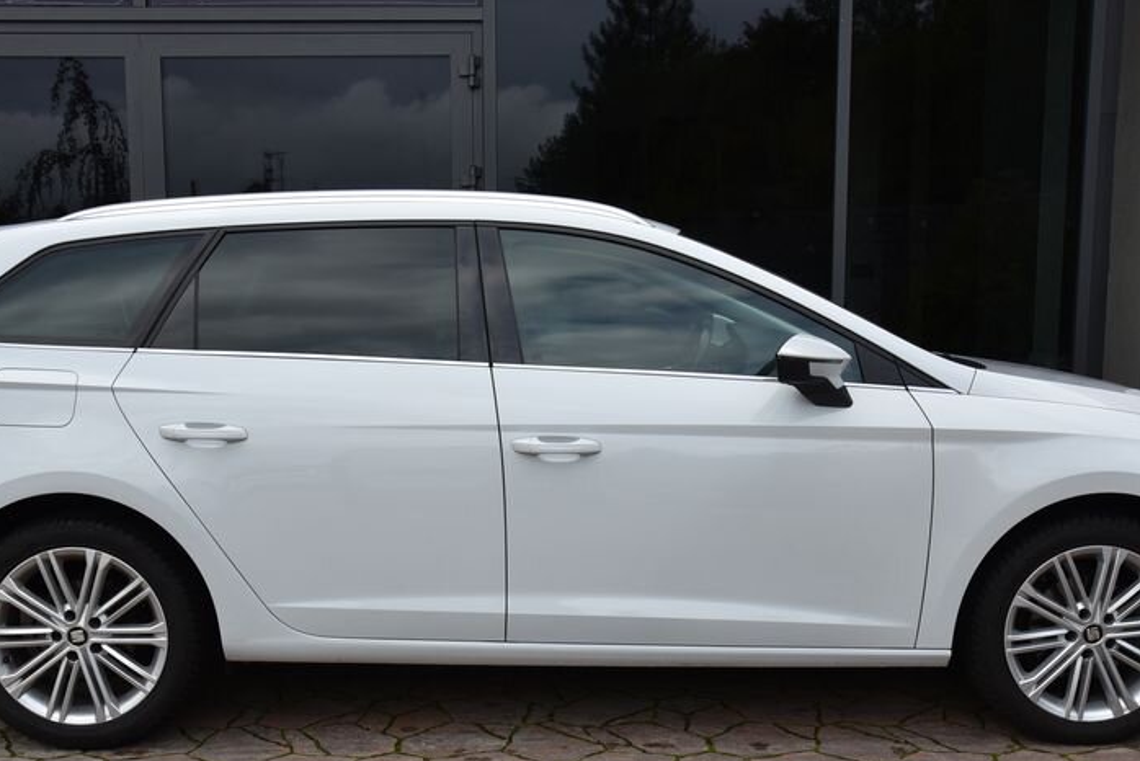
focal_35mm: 44
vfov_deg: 30.4
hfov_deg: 44.5
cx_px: 541
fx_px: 1394
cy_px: 475
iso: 500
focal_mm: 30
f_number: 9
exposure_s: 1/320
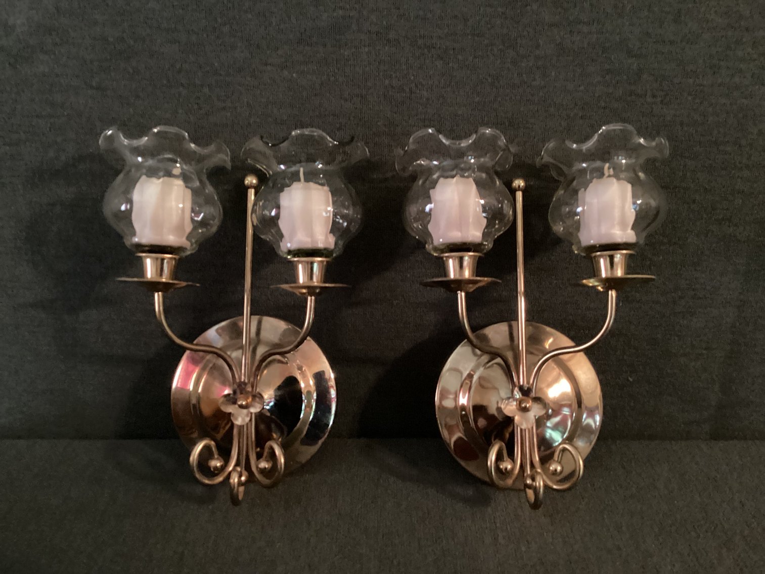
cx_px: 382
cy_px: 287
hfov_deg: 58.3
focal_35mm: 31
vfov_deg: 45.4
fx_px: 685
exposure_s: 1/15
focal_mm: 3.3
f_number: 2.4
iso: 640
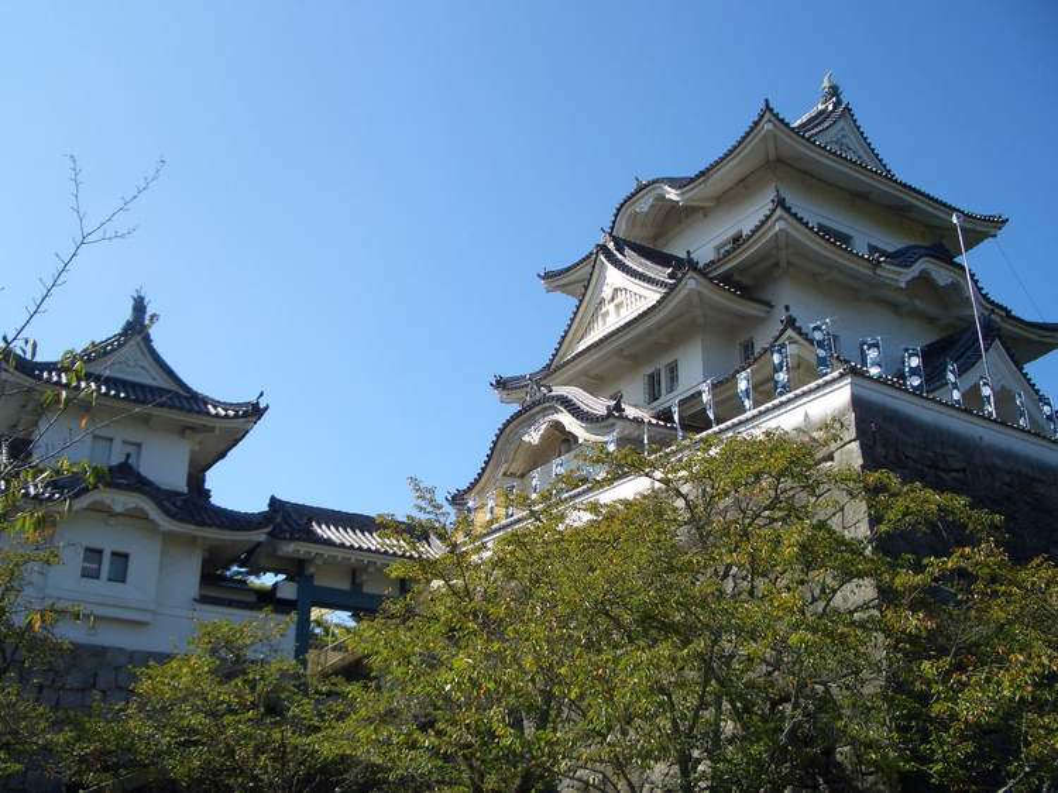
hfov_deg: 52.6
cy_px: 396
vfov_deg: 40.7
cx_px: 529
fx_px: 1069
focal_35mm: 35
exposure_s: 1/400
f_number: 4.3
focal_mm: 5.8
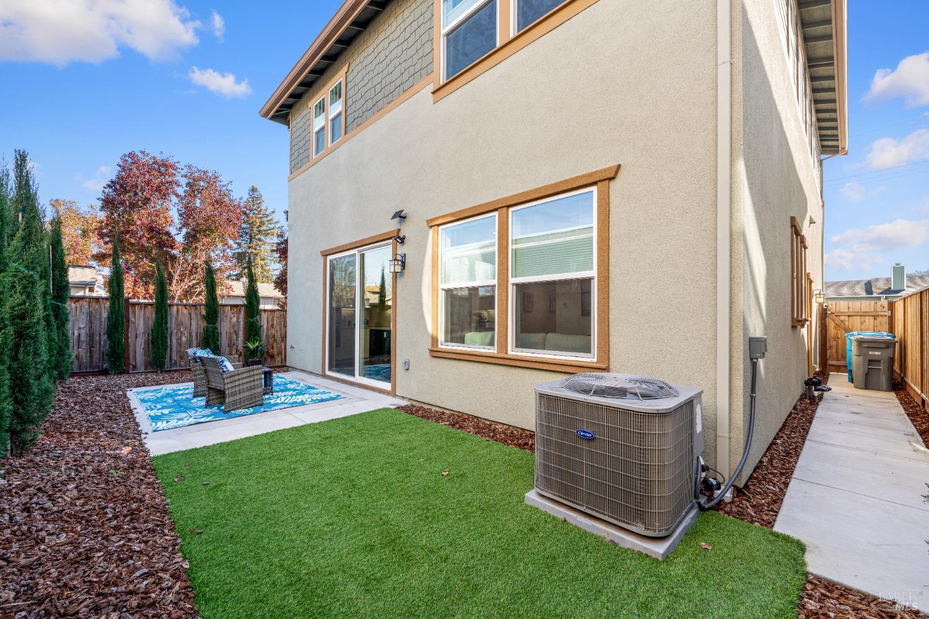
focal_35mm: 14
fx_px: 361
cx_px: 464
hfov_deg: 104.3
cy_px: 310
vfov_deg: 81.2
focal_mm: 14
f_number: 10
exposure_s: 1/13
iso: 100
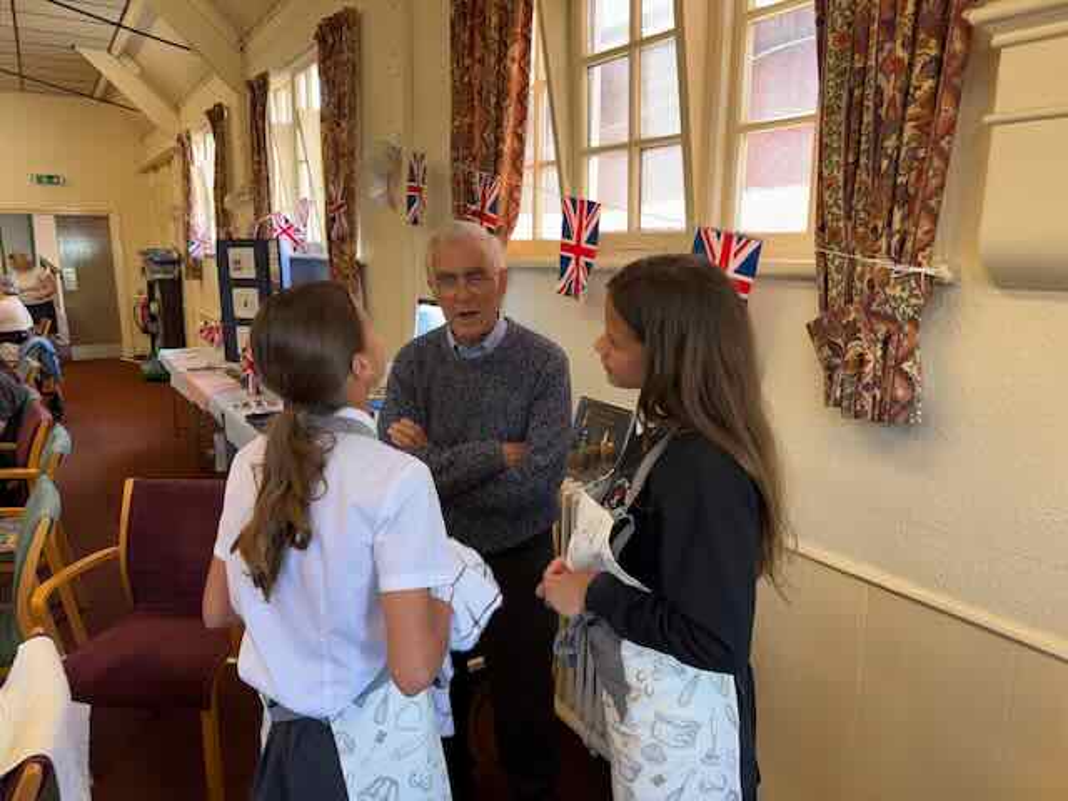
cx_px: 534
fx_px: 740
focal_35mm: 24
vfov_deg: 56.8
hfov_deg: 71.6
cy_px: 400
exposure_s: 1/100
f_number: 1.78
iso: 160
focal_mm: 6.76
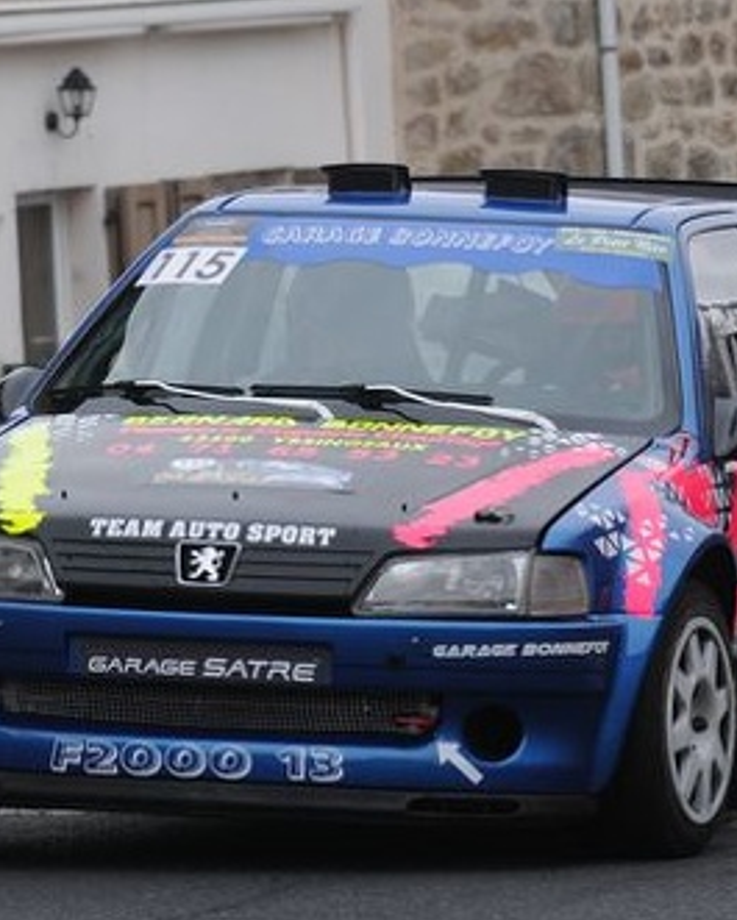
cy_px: 385
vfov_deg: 5.1
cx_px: 362
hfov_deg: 4.1
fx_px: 10274
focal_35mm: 377
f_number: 16
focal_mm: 112
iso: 400
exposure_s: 1/800
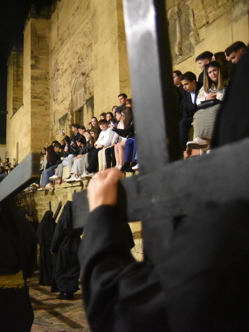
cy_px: 166
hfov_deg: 32.2
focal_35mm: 42
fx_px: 403
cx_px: 12
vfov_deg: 44.8
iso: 12800
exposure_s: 1/200
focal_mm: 29
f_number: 4.5
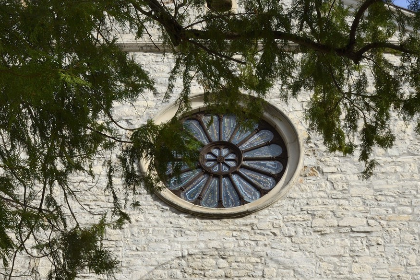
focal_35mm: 53
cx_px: 222
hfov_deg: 37.5
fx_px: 619
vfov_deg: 22.3
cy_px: 383
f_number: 18
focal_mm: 29
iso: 400
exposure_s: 1/320
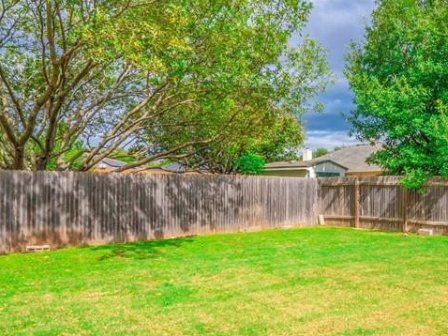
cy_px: 187
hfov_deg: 56.2
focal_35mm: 30
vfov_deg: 46.7
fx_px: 388
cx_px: 350
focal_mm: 7
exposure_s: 1/250
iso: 200
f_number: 10
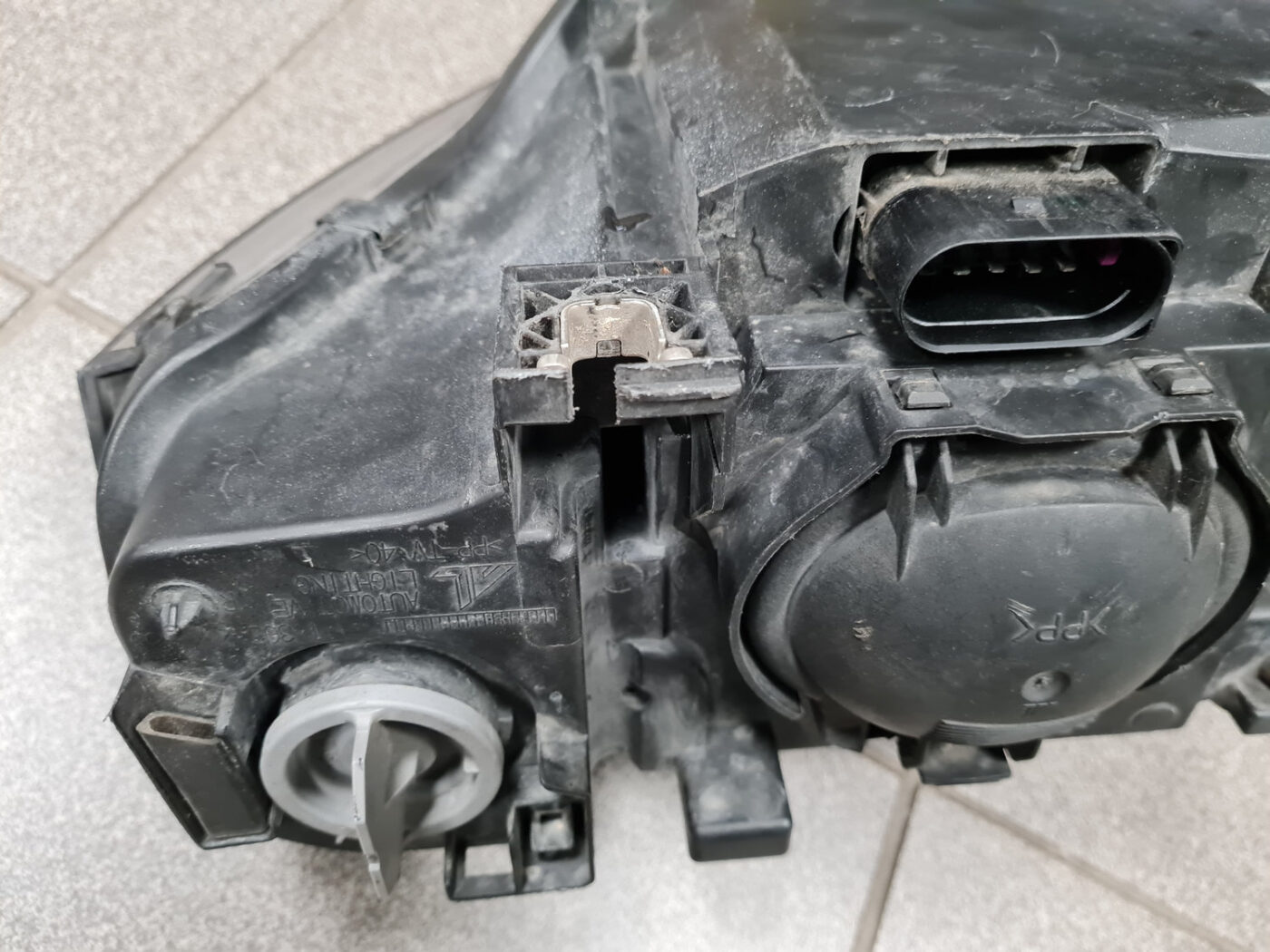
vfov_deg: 53.1
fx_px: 954
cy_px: 476
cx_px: 635
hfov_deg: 67.3
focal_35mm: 26
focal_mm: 5.4
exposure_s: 1/50
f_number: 1.8
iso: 800
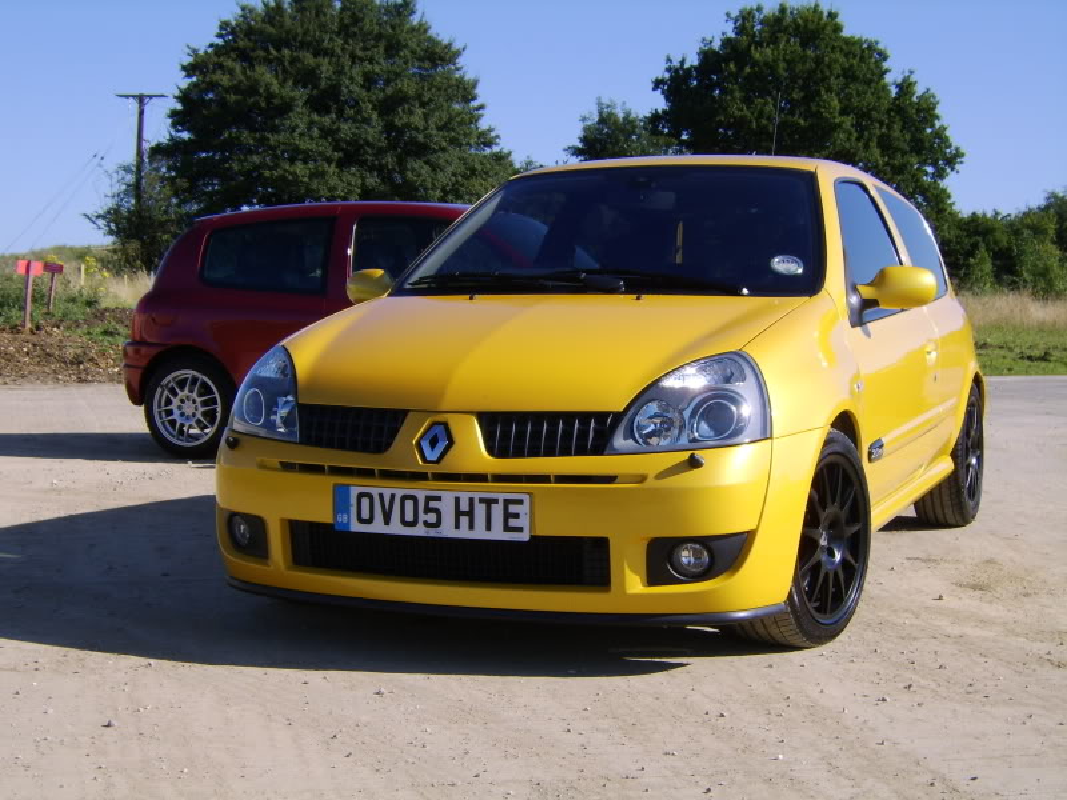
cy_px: 400
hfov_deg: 41.2
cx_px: 534
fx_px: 1418
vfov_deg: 31.5
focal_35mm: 46
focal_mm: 11.93
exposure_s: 1/250
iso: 71
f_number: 6.7
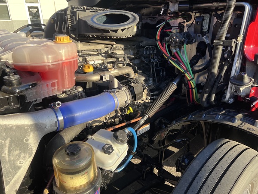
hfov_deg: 67.3
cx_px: 129
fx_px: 194
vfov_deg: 53.1
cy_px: 97
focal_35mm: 26
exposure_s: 1/509
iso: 50
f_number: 1.5
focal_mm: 5.7
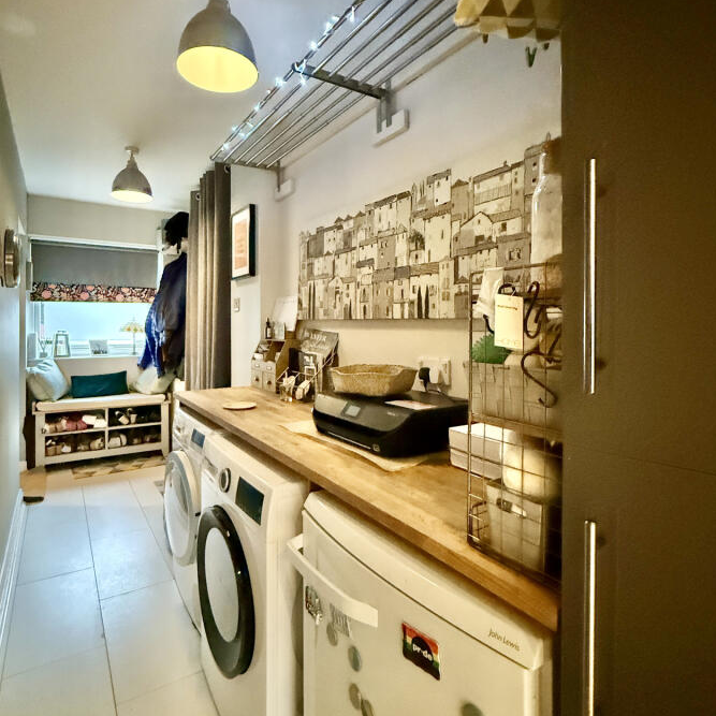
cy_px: 331
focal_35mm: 19
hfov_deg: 77.5
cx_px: 326
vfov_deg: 77.6
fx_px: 445
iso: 1600
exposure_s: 1/33
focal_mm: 2.22
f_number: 2.2
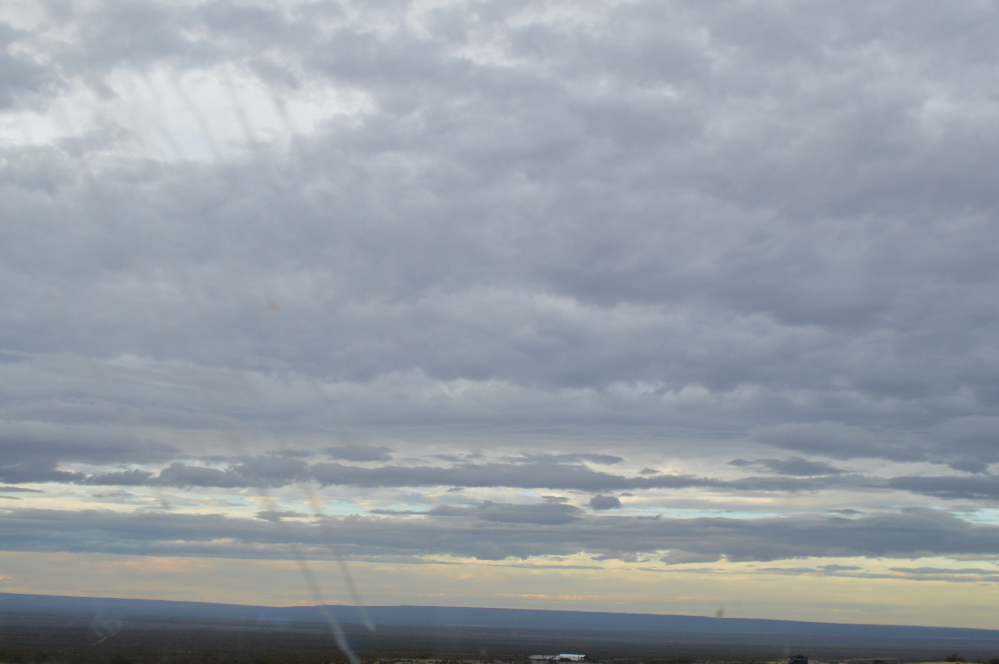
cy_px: 404
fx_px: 1248
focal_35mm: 45
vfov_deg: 29.7
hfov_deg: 43.6
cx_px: 508
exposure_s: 1/125
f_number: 5.6
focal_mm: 20
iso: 140
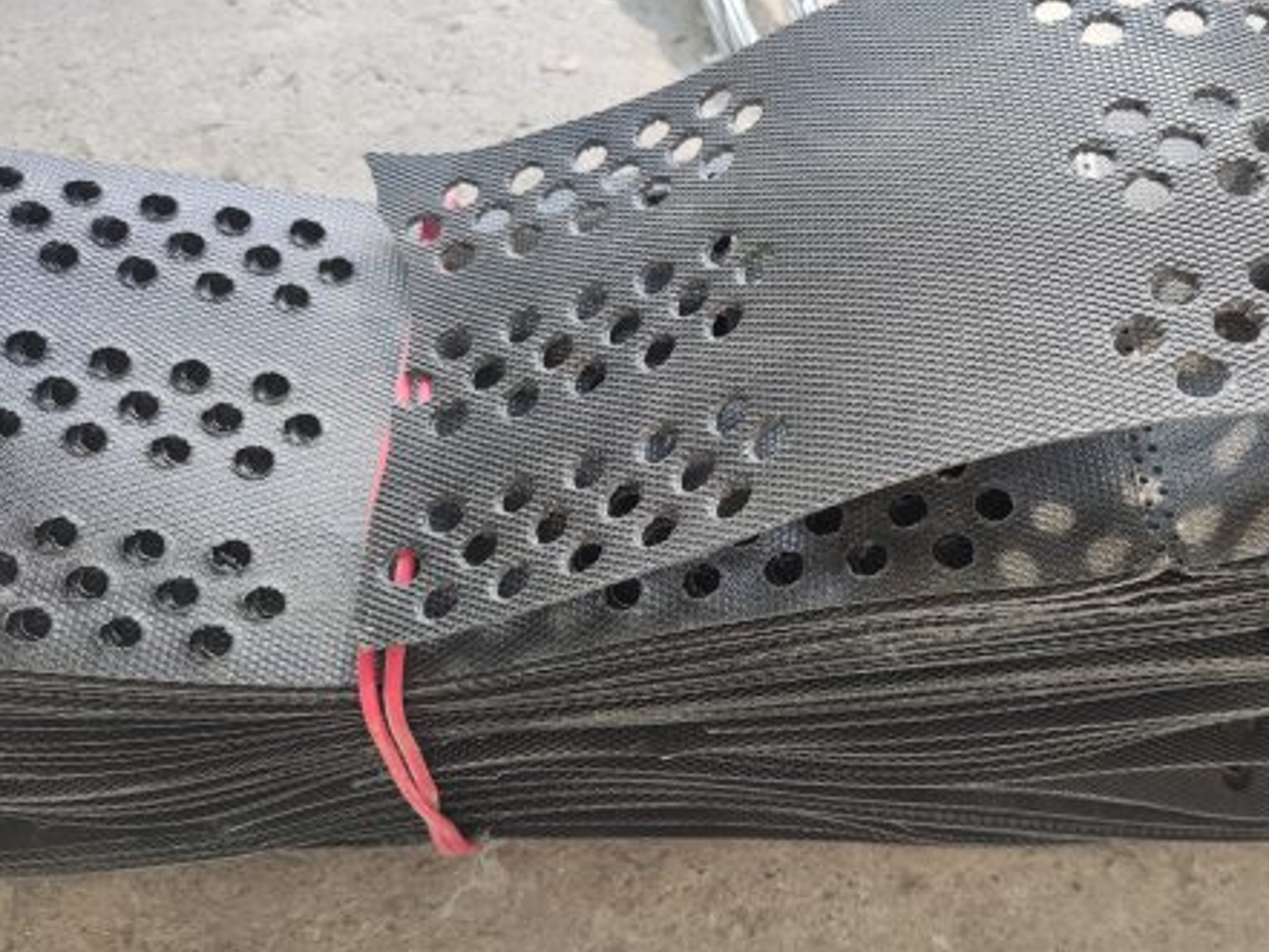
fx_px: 1247
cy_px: 552
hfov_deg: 52.8
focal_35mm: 34
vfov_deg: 41.7
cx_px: 858
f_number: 1.79
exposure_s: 1/50
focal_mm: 4.71
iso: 61
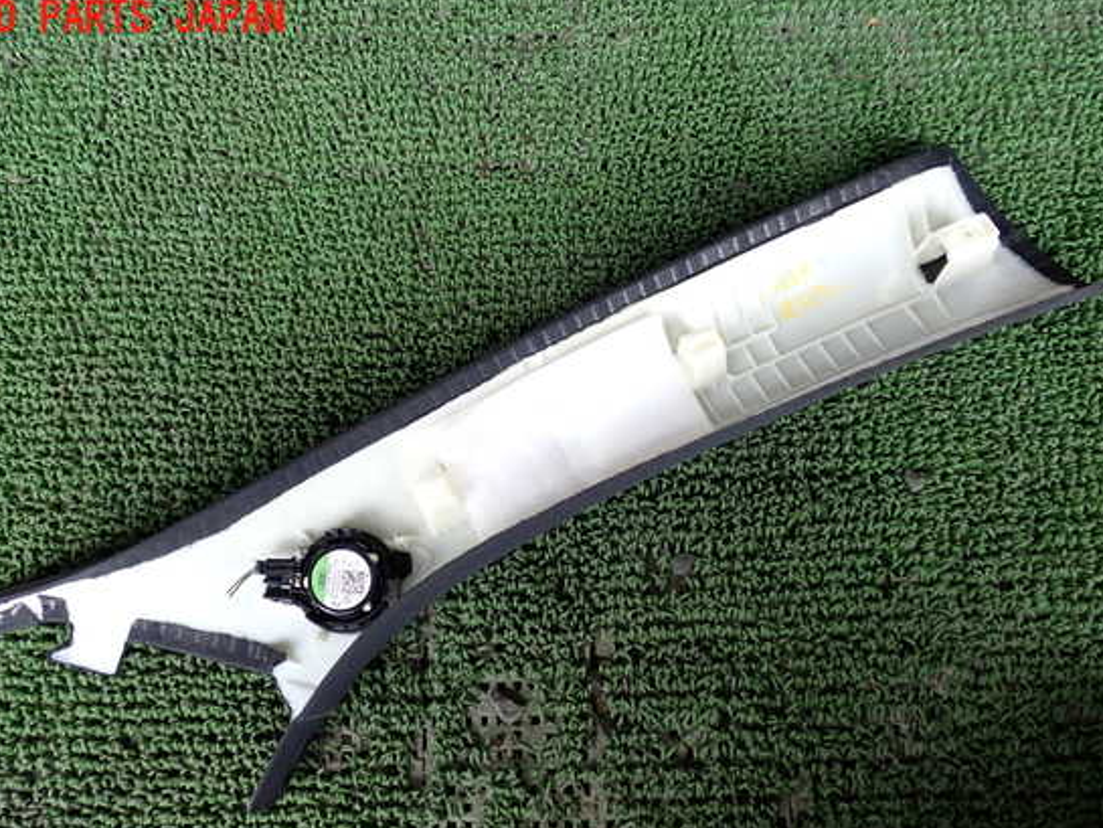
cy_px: 449
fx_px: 1052
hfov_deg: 55.3
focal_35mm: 33
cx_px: 524
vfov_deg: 42.9
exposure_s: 1/80
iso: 200
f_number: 2.3
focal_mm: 5.4
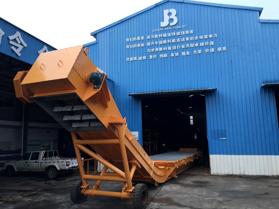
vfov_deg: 48.2
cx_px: 140
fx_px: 234
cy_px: 104
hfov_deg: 61.7
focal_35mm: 29
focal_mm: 4.15
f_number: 2.2
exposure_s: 1/100
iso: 32
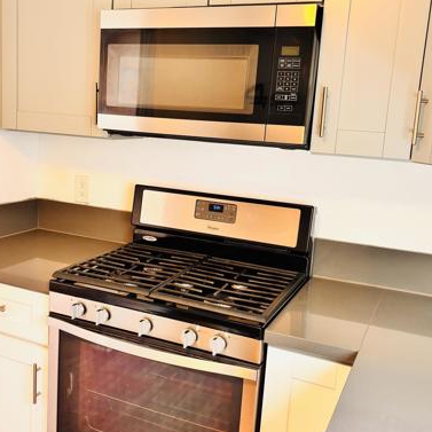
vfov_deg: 42.8
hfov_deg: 42.7
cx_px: 176
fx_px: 551
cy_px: 210
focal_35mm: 39
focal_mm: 5.96
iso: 80
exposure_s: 1/60
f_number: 1.6
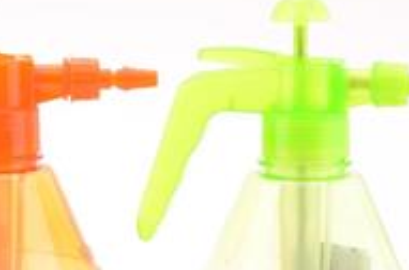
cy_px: 185
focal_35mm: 236
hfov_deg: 8.7
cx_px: 6
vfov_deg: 5.8
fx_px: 2672
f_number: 13
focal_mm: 60
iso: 100
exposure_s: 1/125
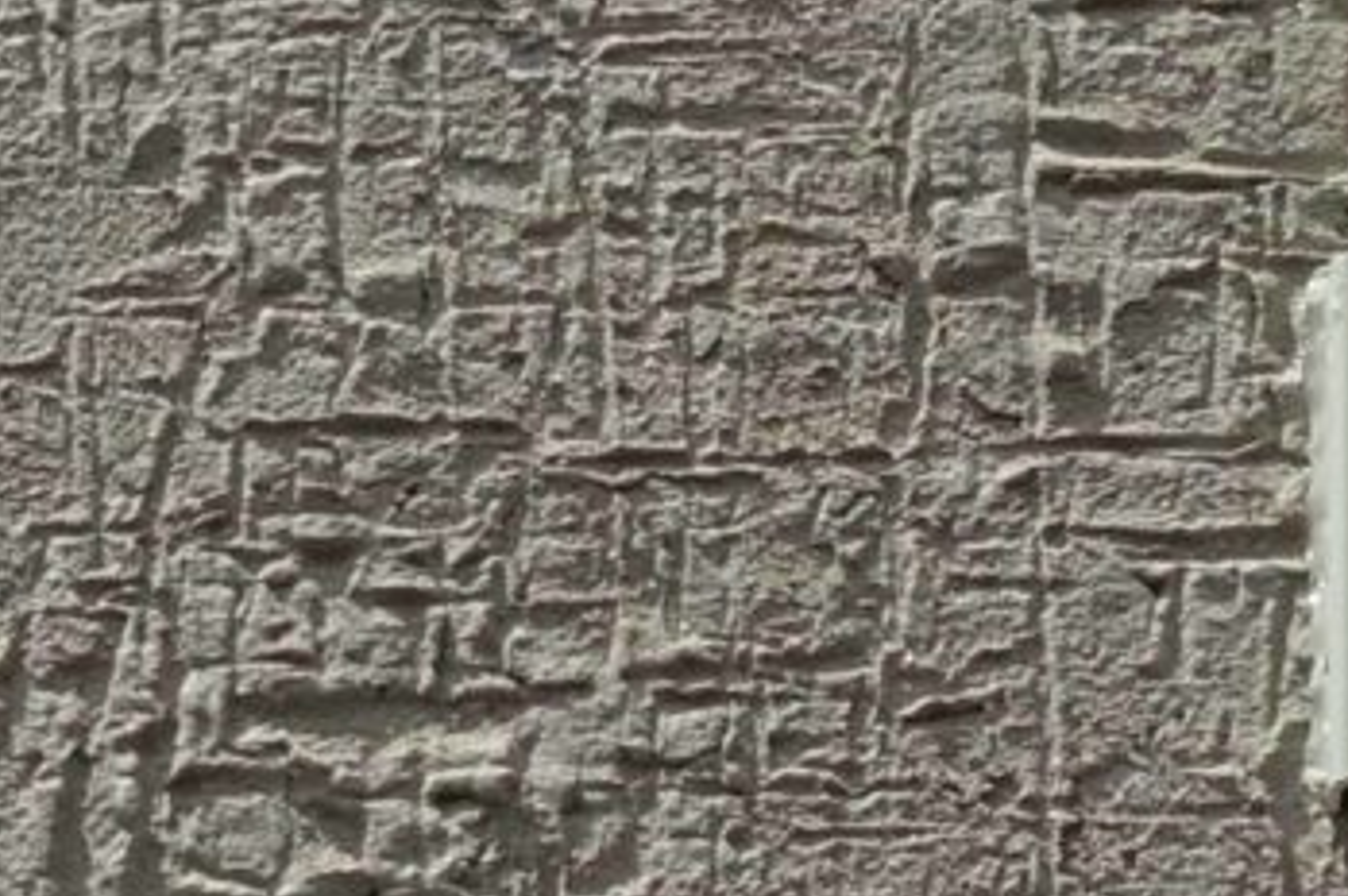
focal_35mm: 492
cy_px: 3018
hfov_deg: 4.2
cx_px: 1653
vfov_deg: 2.7
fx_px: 18405
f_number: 5.6
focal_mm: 24.47
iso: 125
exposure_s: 1/125
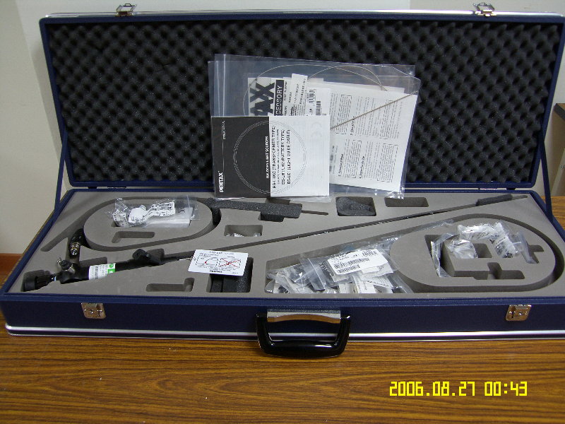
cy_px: 212
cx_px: 282
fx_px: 571
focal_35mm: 35
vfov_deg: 40.7
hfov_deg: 52.6
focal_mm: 9
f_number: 2.2
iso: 100
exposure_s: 1/40
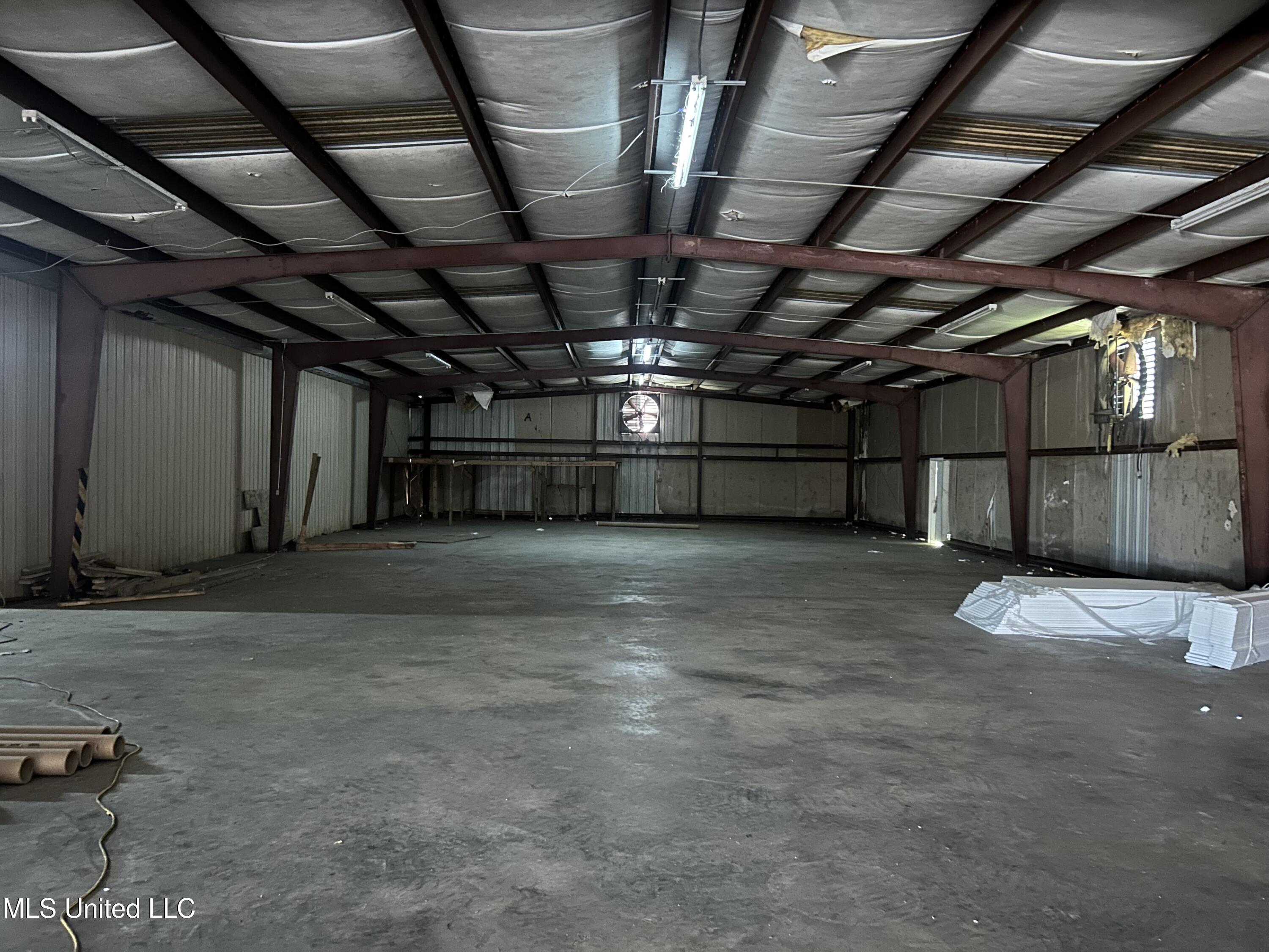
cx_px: 634
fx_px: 953
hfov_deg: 67.3
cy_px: 476
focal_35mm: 26
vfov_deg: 53.1
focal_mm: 5.7
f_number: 1.5
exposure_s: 1/9
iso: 640
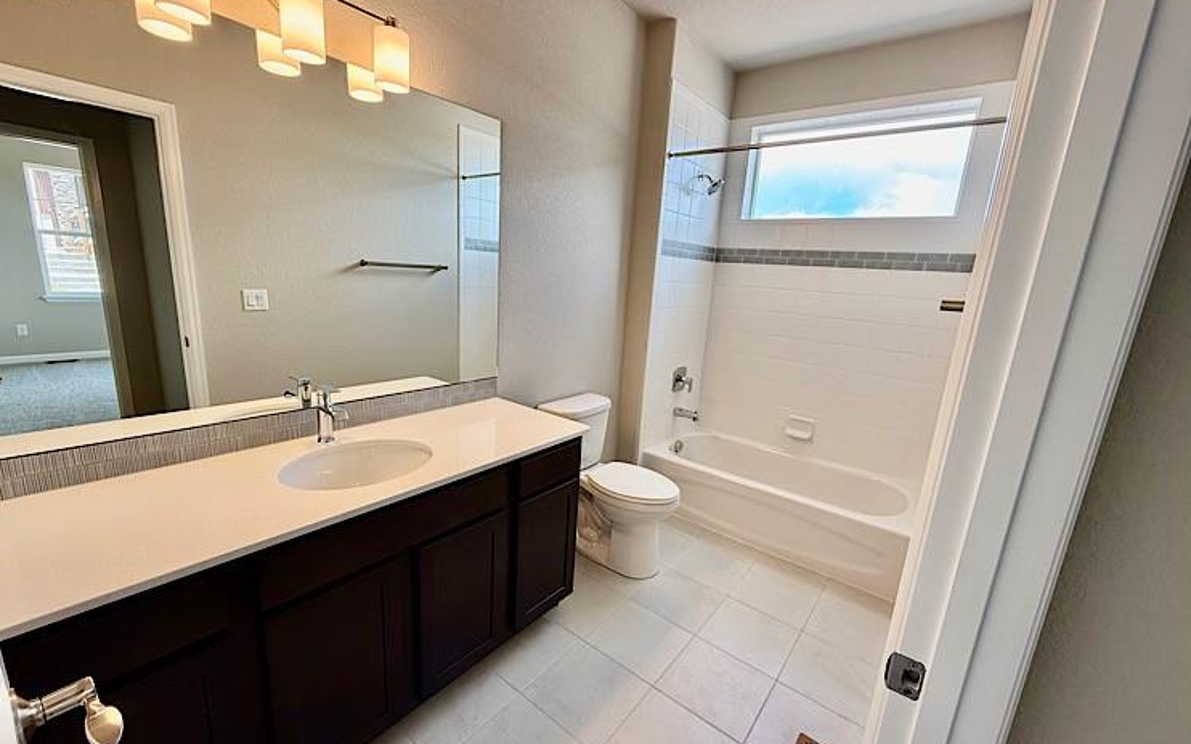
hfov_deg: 101.5
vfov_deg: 74.8
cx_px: 599
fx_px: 487
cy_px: 382
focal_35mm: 15
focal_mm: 2.22
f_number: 2.2
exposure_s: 1/120
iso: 80
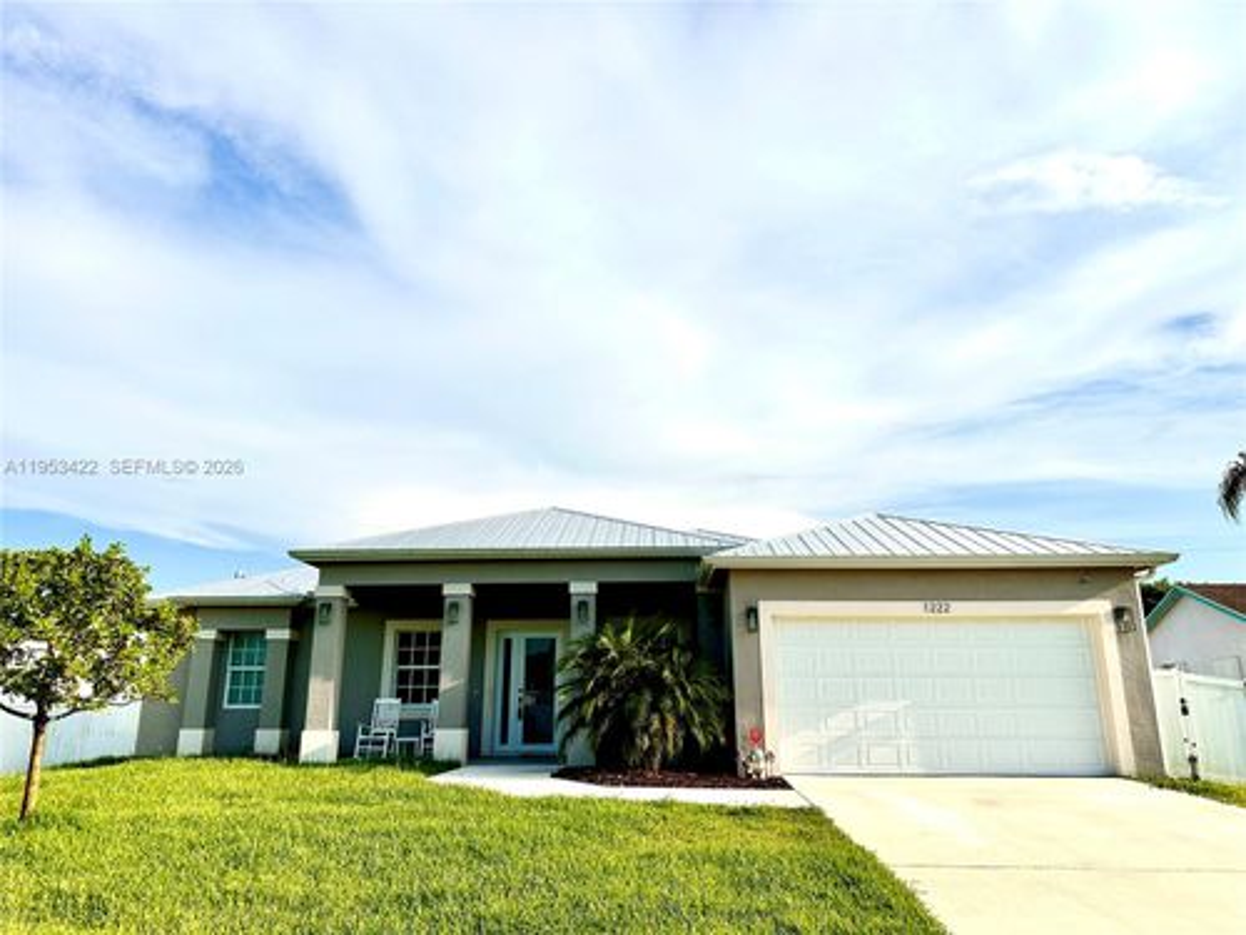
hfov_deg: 71.6
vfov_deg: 56.8
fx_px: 864
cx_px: 623
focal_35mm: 24
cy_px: 468
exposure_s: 1/7042
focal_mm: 6.86
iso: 80
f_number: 1.78
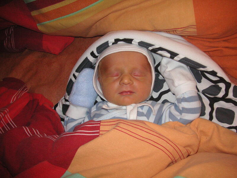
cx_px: 118
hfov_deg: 50.1
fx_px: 253
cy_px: 89
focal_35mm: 37
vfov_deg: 38.7
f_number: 2.8
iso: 160
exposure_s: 1/45
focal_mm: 6.1
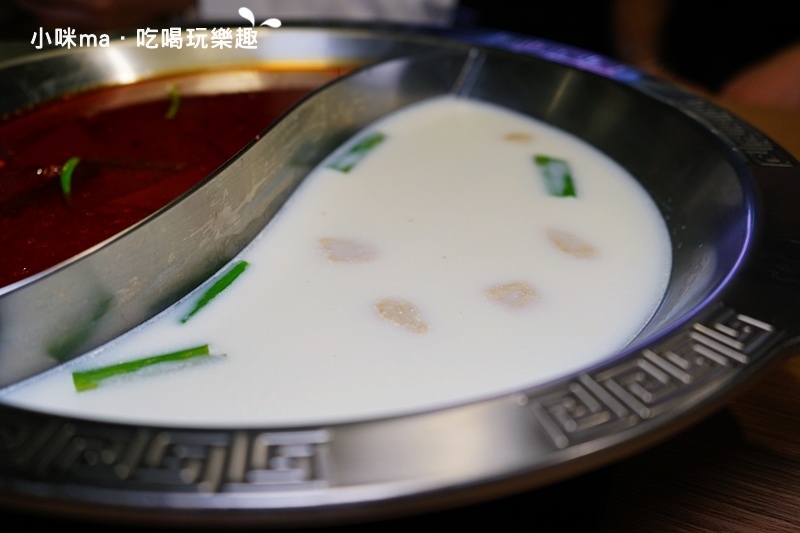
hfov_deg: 53.1
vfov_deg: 36.9
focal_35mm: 36
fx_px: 800
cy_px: 266
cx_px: 400
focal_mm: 36
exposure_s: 1/60
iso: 250
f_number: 4
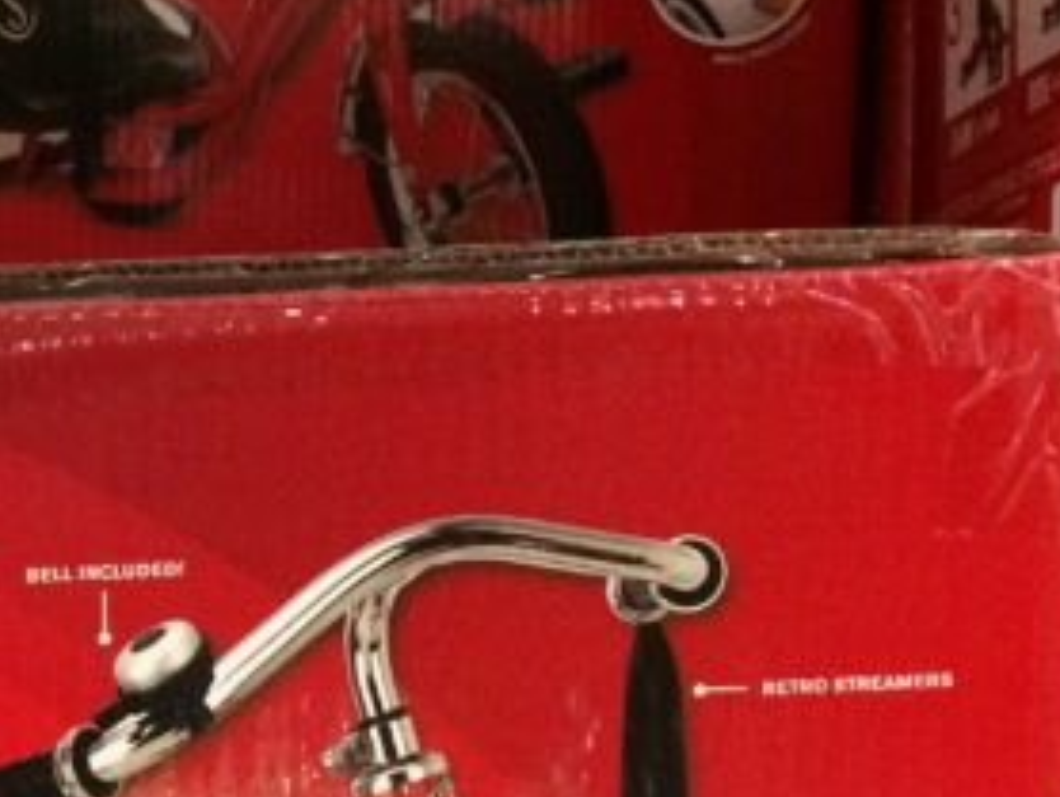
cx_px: -187
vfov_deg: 17.6
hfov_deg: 22.6
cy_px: 961
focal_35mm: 80
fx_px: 2452
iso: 320
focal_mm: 4.15
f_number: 2.2
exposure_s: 1/30
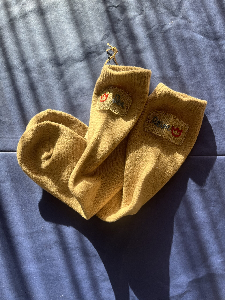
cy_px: 150
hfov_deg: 53.1
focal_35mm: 26
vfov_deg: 67.3
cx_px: 112
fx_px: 225
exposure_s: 1/422
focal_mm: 5.1
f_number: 1.6
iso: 50
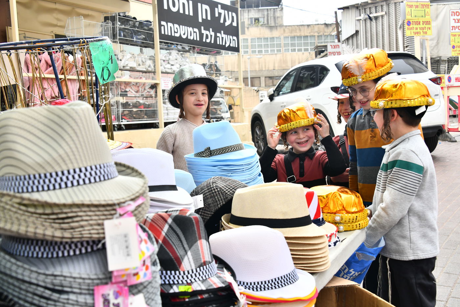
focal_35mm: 40
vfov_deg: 33.4
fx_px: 511
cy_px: 154
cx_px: 230
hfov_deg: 48.5
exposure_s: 1/320
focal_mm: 40
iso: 640
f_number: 7.1
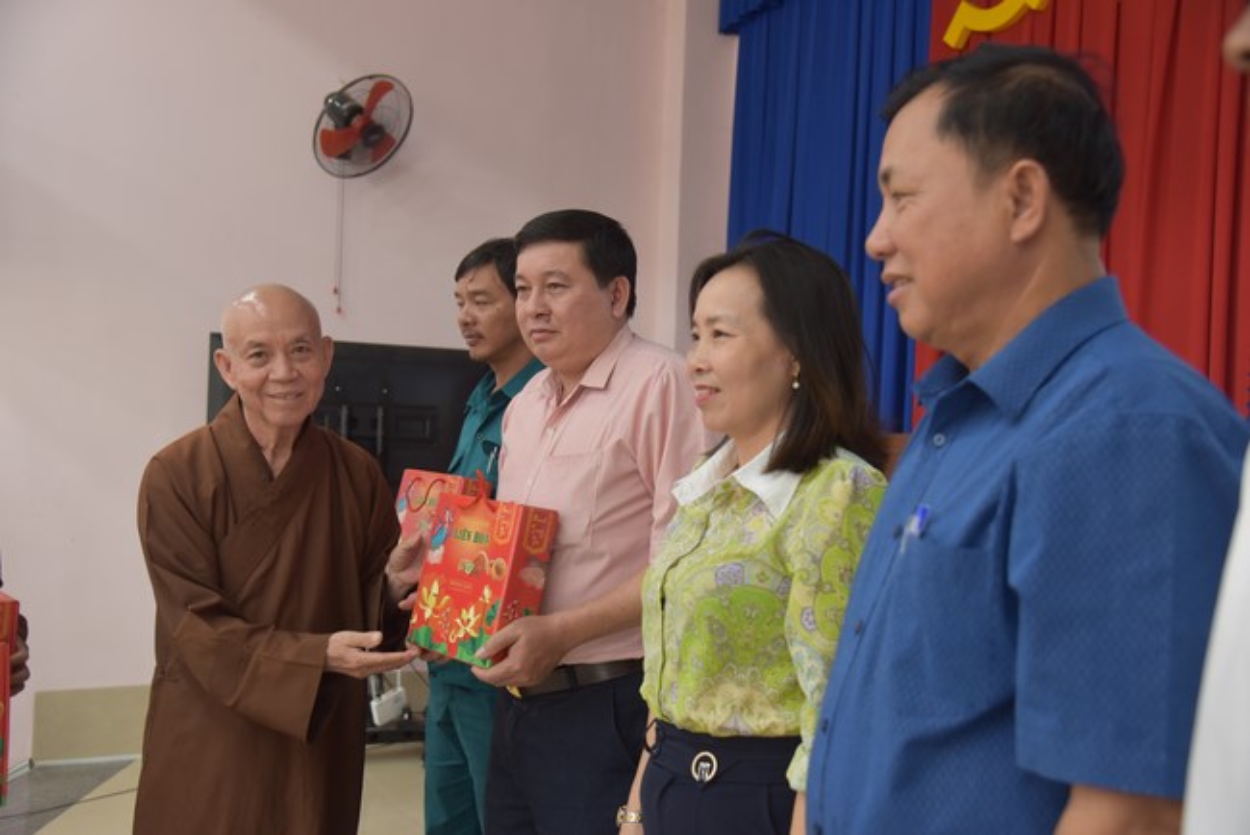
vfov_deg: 35.1
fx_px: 1320
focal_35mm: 38
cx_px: 625
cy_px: 418
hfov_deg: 50.7
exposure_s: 1/60
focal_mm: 38
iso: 1250
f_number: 4
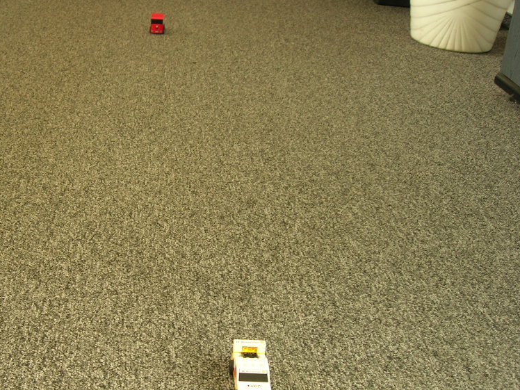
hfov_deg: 36.5
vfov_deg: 28.0
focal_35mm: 52
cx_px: 185
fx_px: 781
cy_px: 239
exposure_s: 1/11.1
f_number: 2.8
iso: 64
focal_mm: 7.8
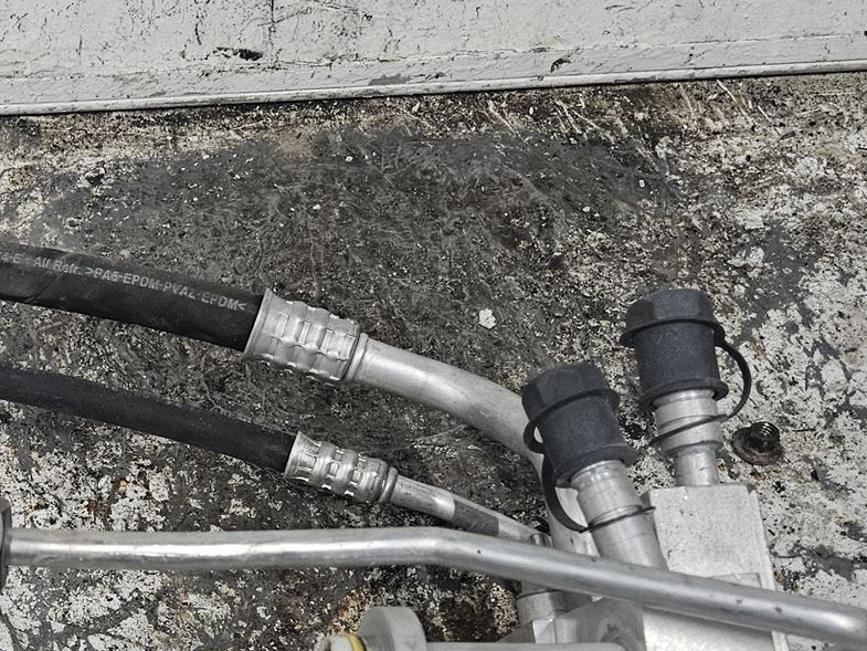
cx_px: -36
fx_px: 1503
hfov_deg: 29.6
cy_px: 511
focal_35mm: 60
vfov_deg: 24.1
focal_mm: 5.4
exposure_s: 1/100
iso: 250
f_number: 1.8
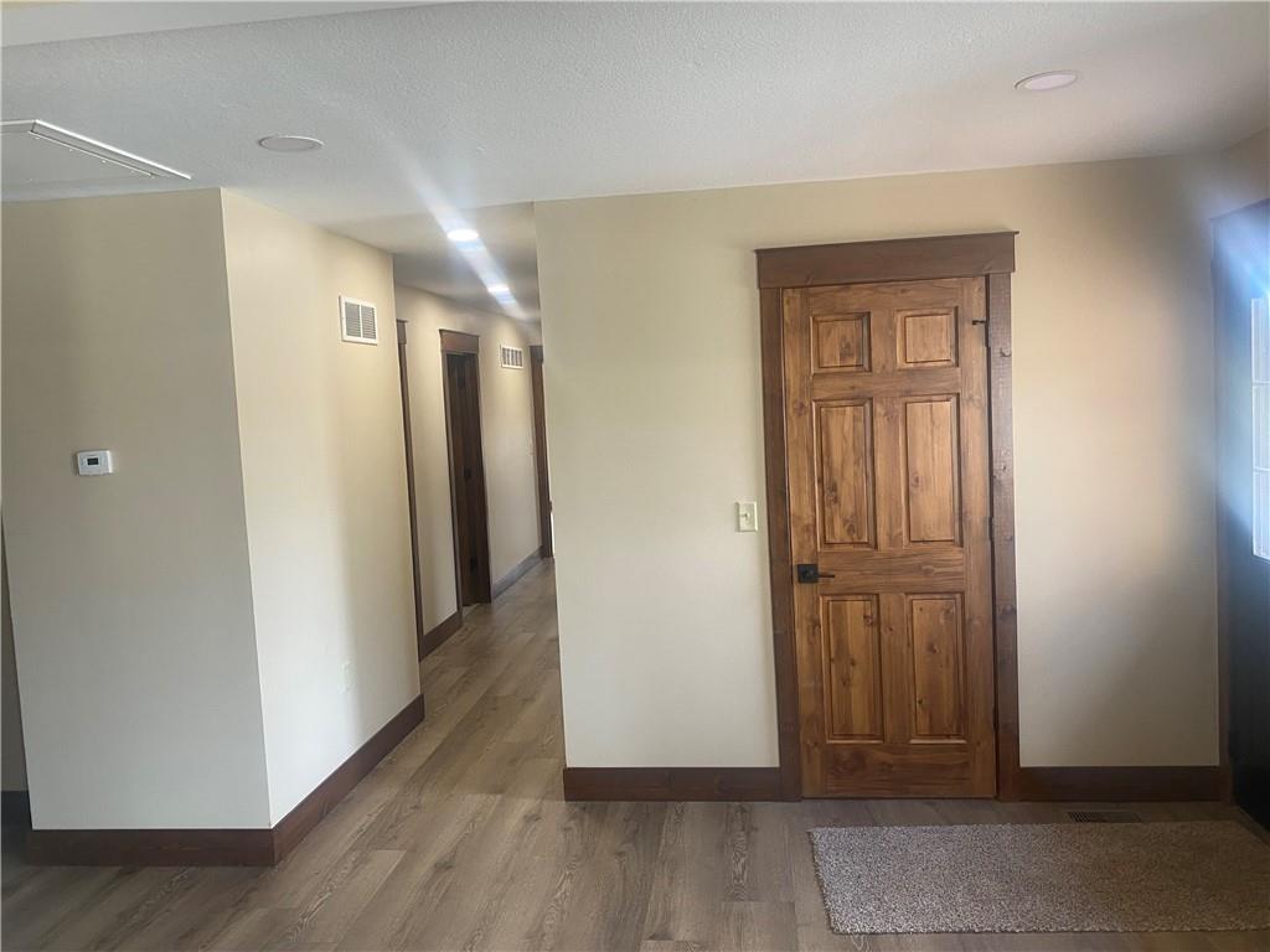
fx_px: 954
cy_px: 476
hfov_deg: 67.3
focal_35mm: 26
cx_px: 635
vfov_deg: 53.1
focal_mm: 4.25
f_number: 1.8
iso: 160
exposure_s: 1/60
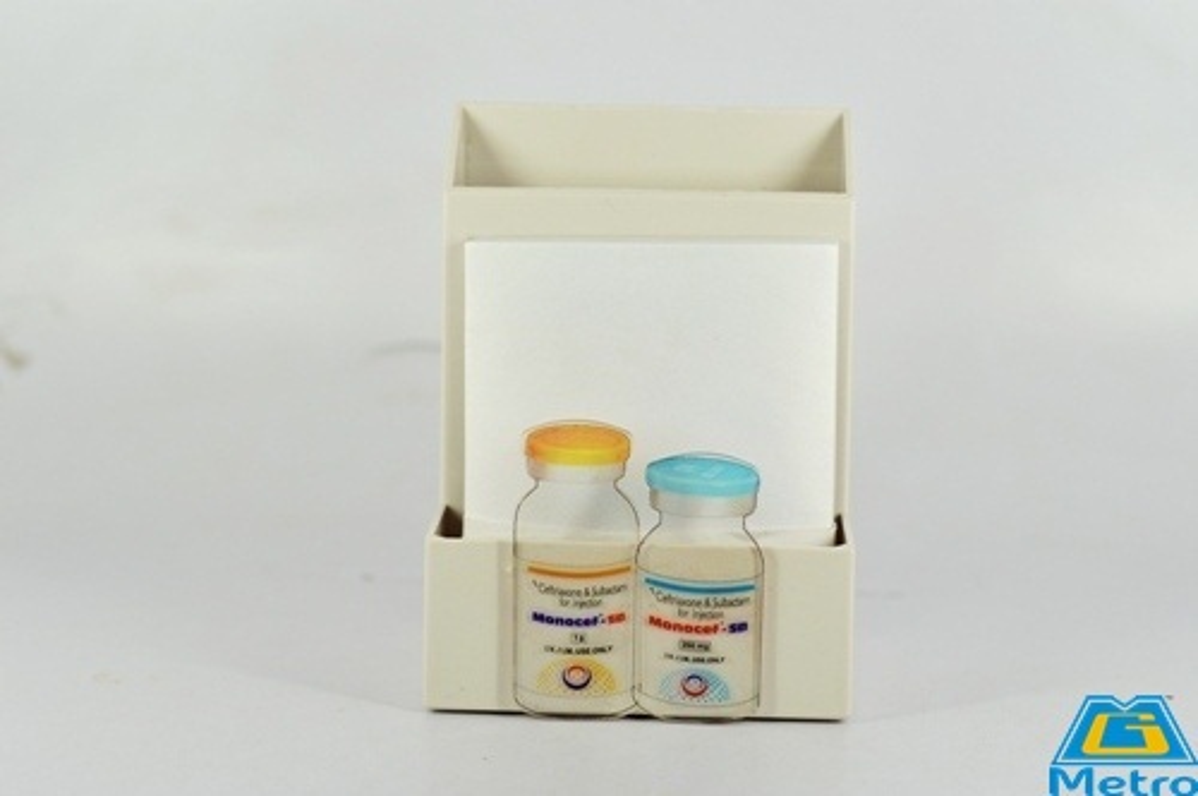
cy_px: 398
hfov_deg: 27.0
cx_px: 599
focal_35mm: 75
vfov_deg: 18.1
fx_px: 2493
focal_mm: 50
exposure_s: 1/160
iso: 100
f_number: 3.5
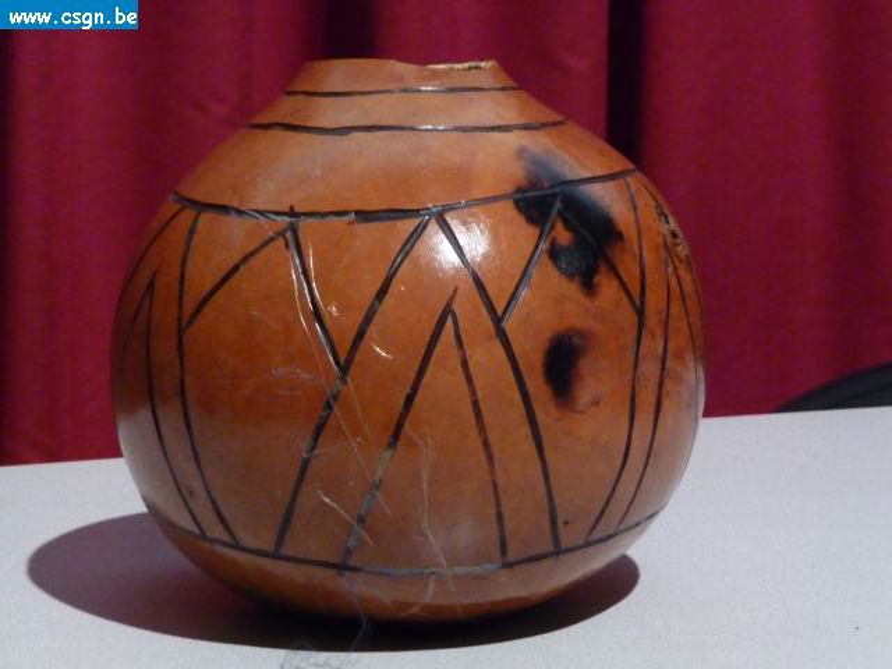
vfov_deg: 11.6
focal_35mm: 128
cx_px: 446
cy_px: 334
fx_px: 3298
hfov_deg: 15.4
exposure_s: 1/8
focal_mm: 21.8
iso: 800
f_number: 4.7
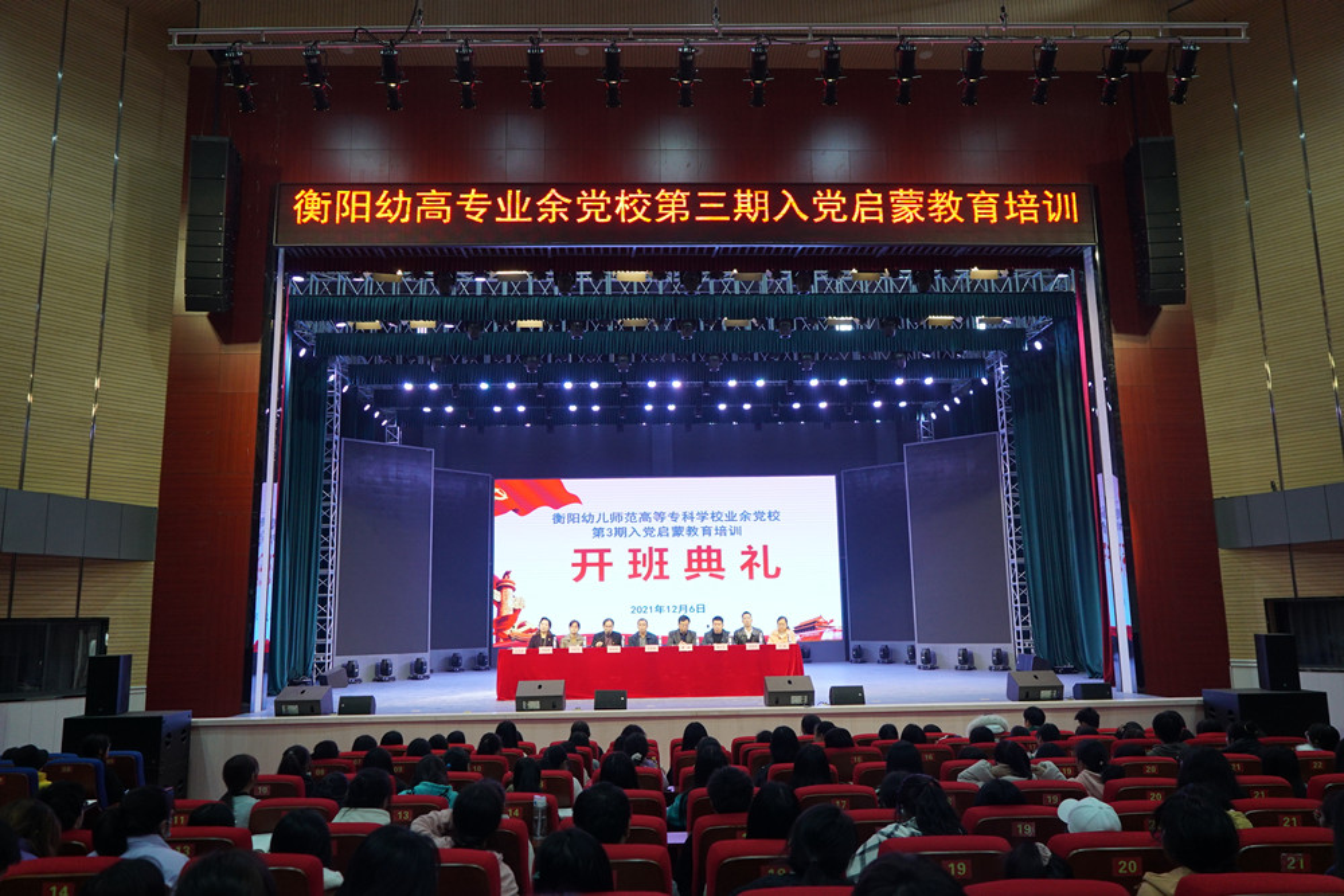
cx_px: 672
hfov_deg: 69.4
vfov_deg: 49.6
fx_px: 971
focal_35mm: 26
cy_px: 448
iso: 1000
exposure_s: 1/160
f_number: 4
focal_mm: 26
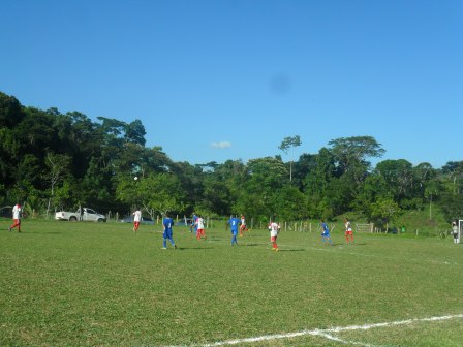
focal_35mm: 44
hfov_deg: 42.9
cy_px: 174
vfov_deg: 32.9
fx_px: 589
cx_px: 232
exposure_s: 1/1000
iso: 100
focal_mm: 7.8
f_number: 4.5
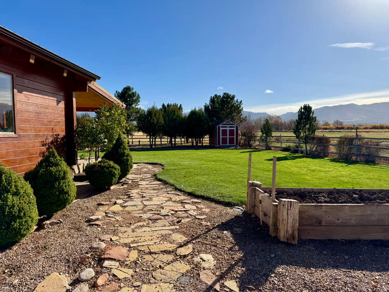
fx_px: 270
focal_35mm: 24
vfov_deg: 56.8
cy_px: 146
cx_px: 194
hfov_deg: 71.6
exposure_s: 1/6410
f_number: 1.78
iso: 80
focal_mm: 6.76
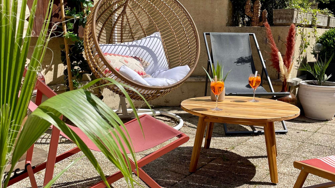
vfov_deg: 40.2
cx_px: 168
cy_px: 96
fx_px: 258
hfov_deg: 66.1
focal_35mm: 29
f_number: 1.6
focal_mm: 4.2
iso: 50
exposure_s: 1/4831
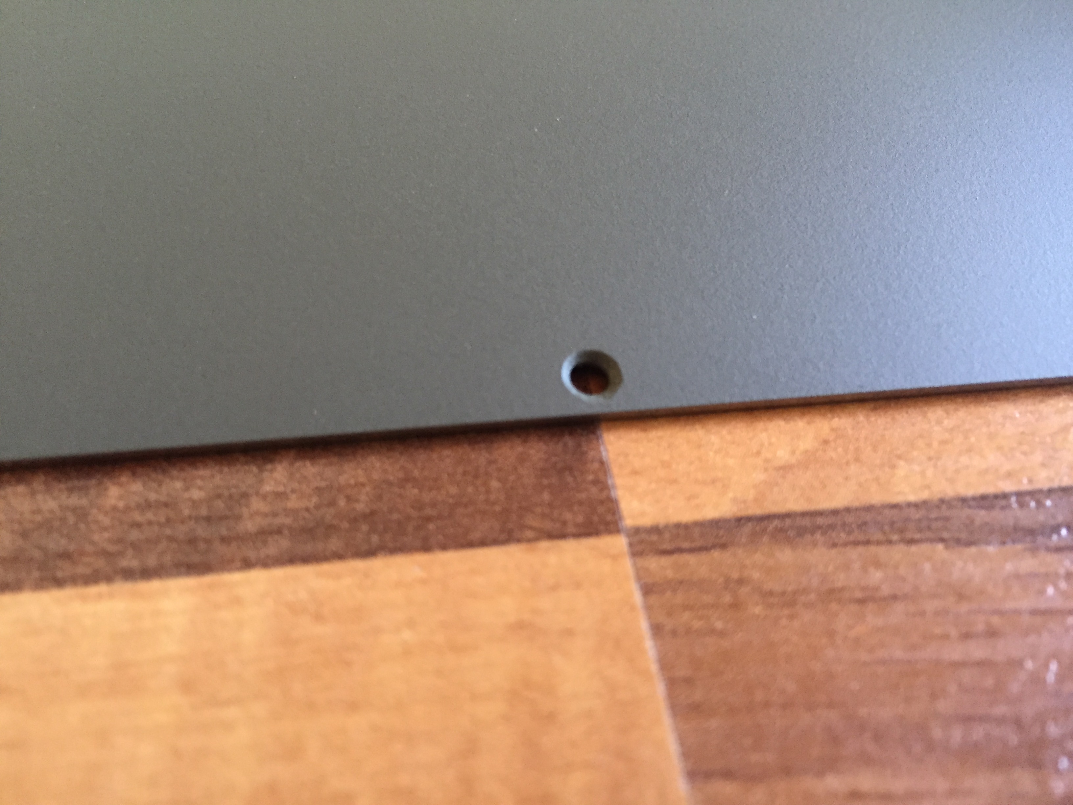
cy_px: 402
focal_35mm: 29
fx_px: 899
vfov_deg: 48.2
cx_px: 536
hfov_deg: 61.7
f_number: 2.2
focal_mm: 4.15
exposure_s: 1/17
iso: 250
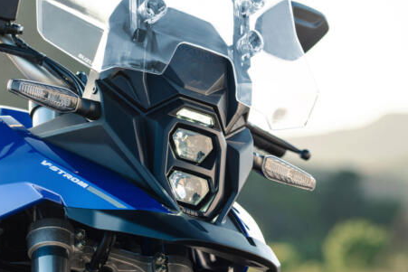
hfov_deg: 10.0
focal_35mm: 205
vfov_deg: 6.7
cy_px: 142
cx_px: 185
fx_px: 2324
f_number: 7.1
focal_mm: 185
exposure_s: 1/250
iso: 400
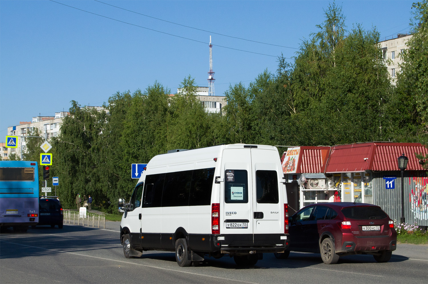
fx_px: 979
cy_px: 142
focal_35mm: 82
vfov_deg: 16.5
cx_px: 214
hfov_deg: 24.7
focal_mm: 55
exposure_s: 1/2000
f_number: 8
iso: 400
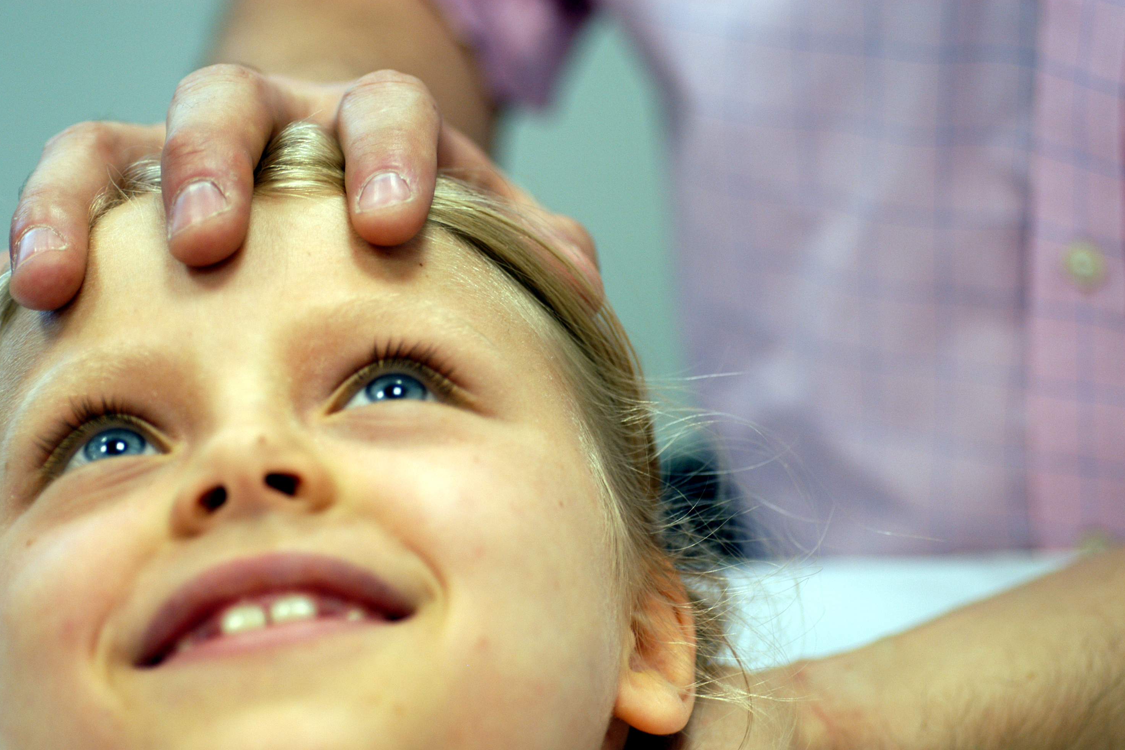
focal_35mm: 92
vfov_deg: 14.9
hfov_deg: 22.1
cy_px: 380
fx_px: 2875
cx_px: 560
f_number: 3.3
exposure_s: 1/50
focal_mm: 60
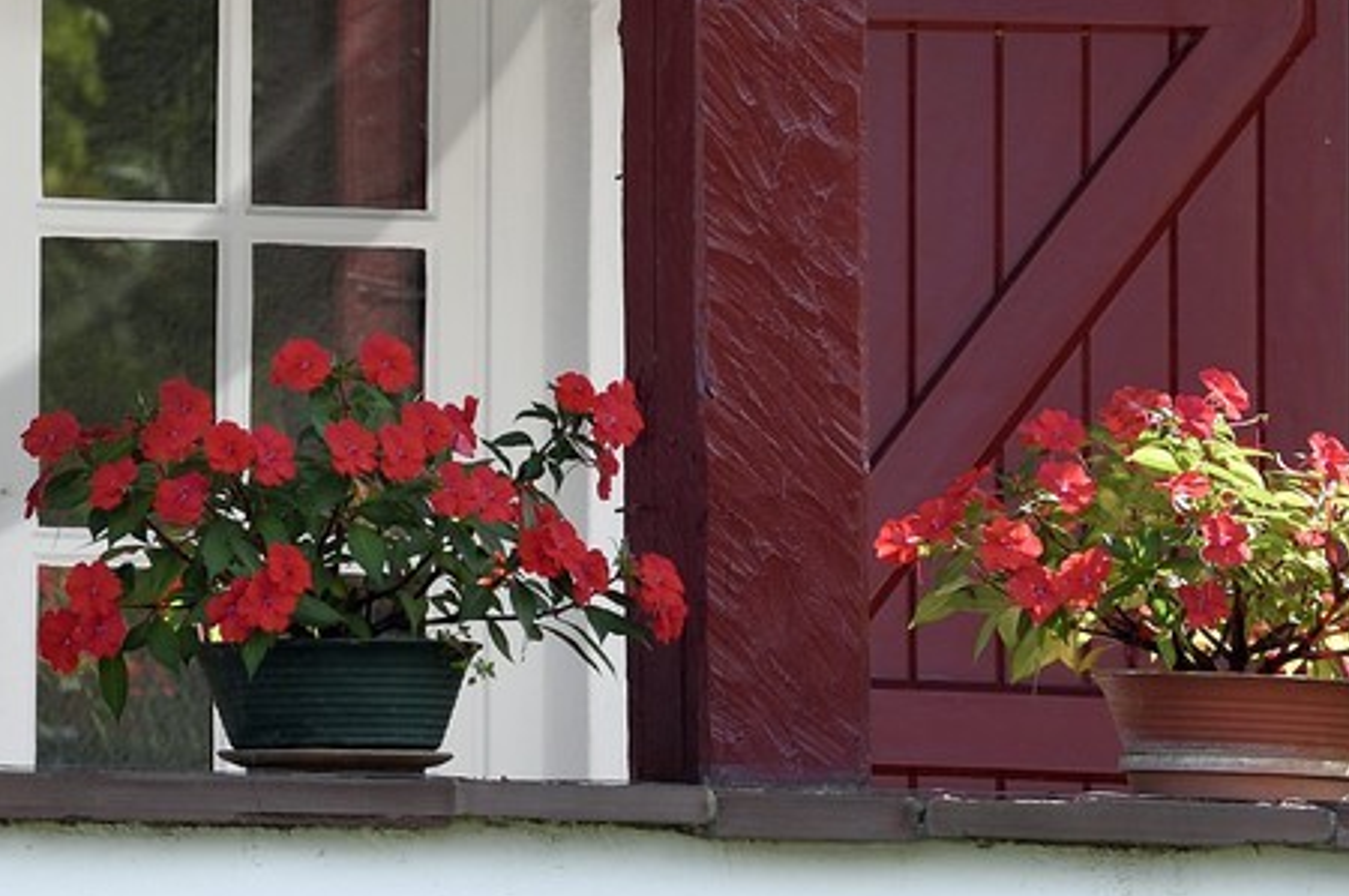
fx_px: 26613
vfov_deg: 1.9
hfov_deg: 2.9
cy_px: -587
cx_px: -564
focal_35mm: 711
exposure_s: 1/160
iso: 200
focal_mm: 200
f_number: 8
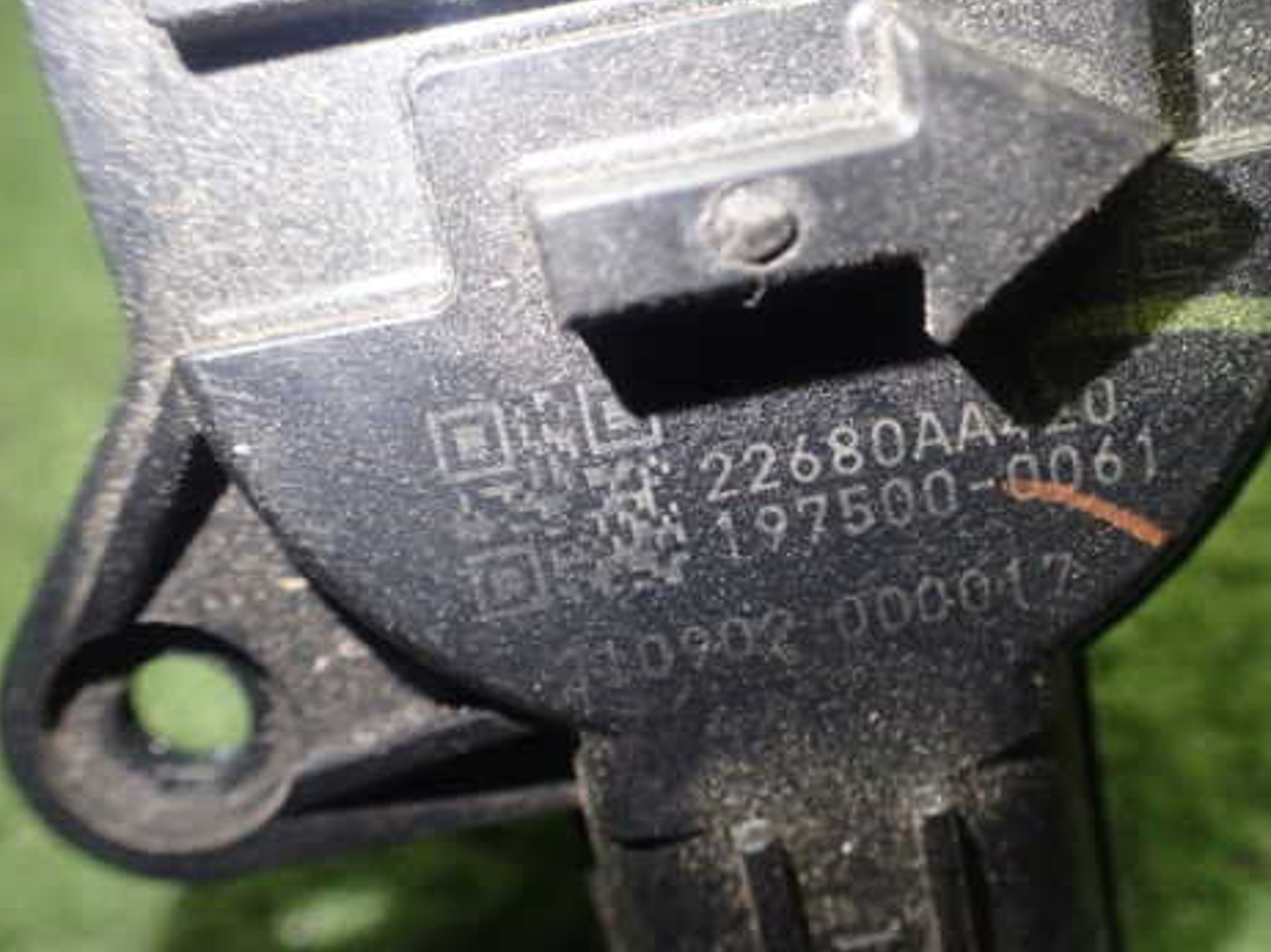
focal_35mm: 39
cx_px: 798
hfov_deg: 47.4
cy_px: 515
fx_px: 1431
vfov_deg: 36.8
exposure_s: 1/125
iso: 640
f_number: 2.3
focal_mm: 5.4
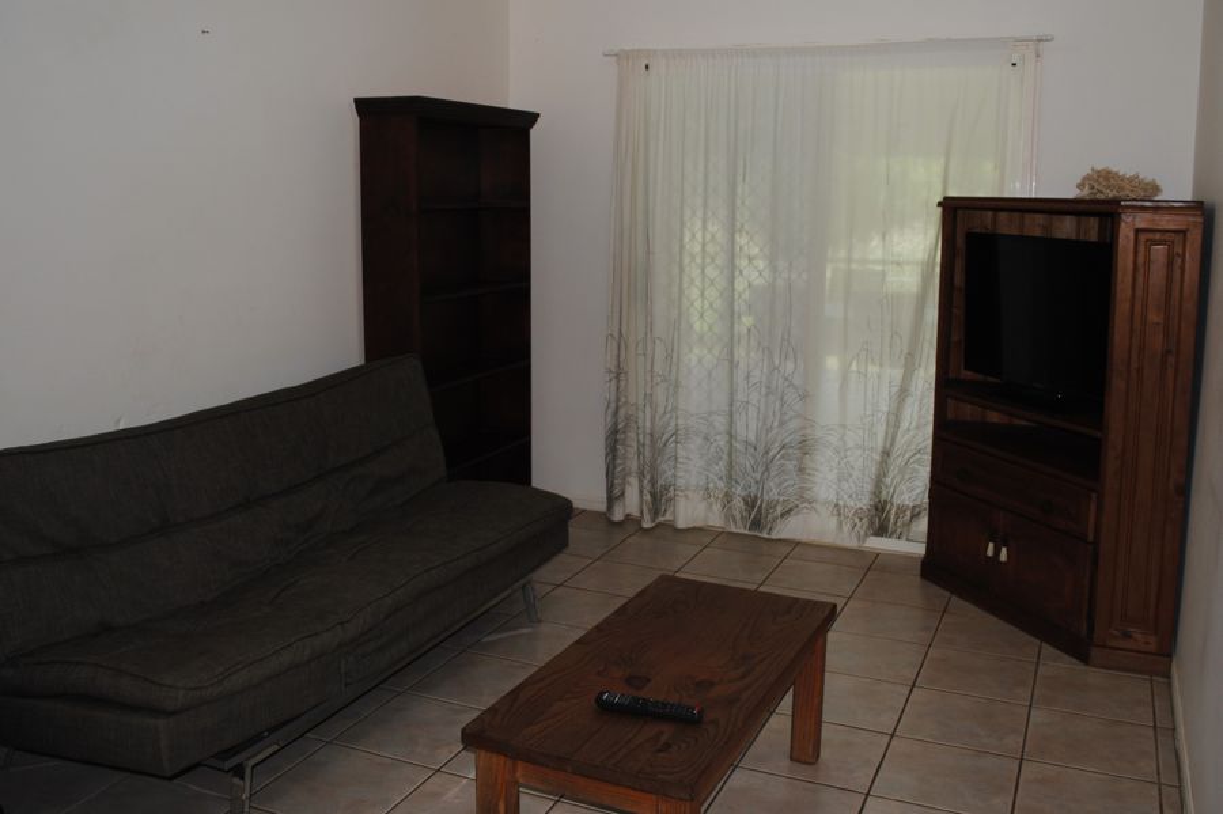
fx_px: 917
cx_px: 612
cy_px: 407
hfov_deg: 67.4
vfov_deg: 47.9
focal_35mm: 27
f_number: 3.5
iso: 200
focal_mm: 18
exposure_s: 1/60
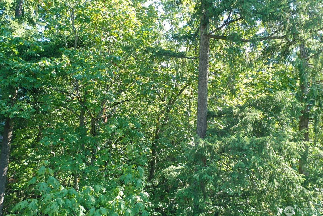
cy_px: 107
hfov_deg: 63.7
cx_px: 165
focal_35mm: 29
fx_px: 260
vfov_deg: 45.0
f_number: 3.5
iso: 100
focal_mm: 10.26
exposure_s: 1/80
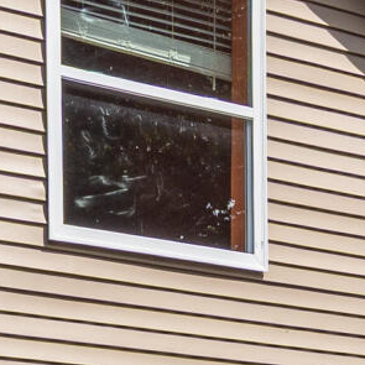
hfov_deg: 11.7
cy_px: 682
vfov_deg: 11.0
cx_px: 395
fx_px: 1754
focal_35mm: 147
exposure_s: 1/500
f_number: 9
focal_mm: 17
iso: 320
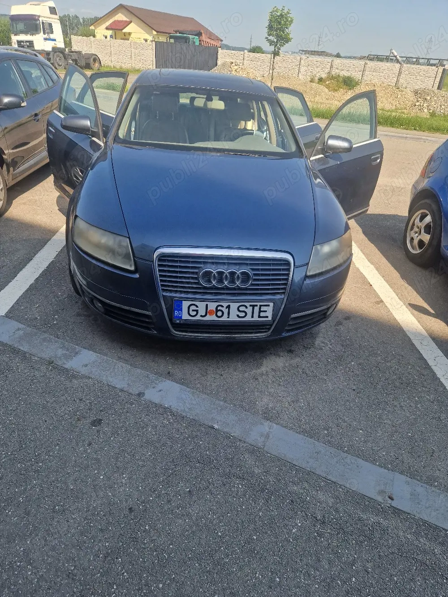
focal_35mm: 23
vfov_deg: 73.9
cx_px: 224
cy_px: 298
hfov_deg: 58.9
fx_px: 397
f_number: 1.8
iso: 50
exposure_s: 1/667
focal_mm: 5.4
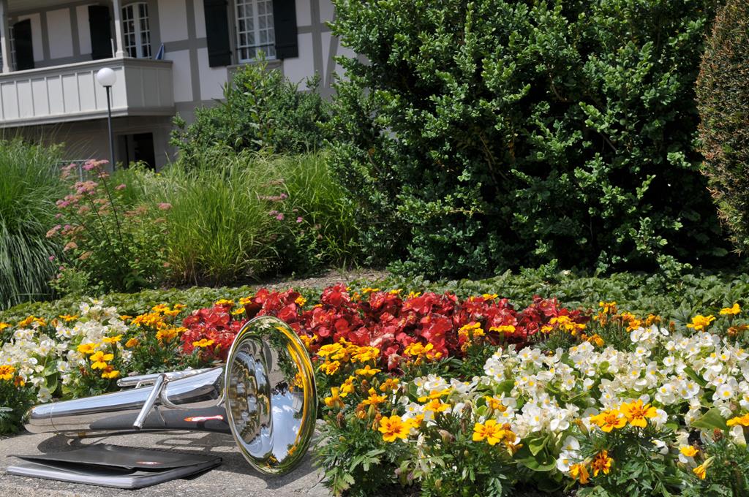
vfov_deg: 28.0
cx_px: 374
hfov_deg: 41.2
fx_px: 997
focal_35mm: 48
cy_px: 248
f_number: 10
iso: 200
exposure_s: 1/400
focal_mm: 32
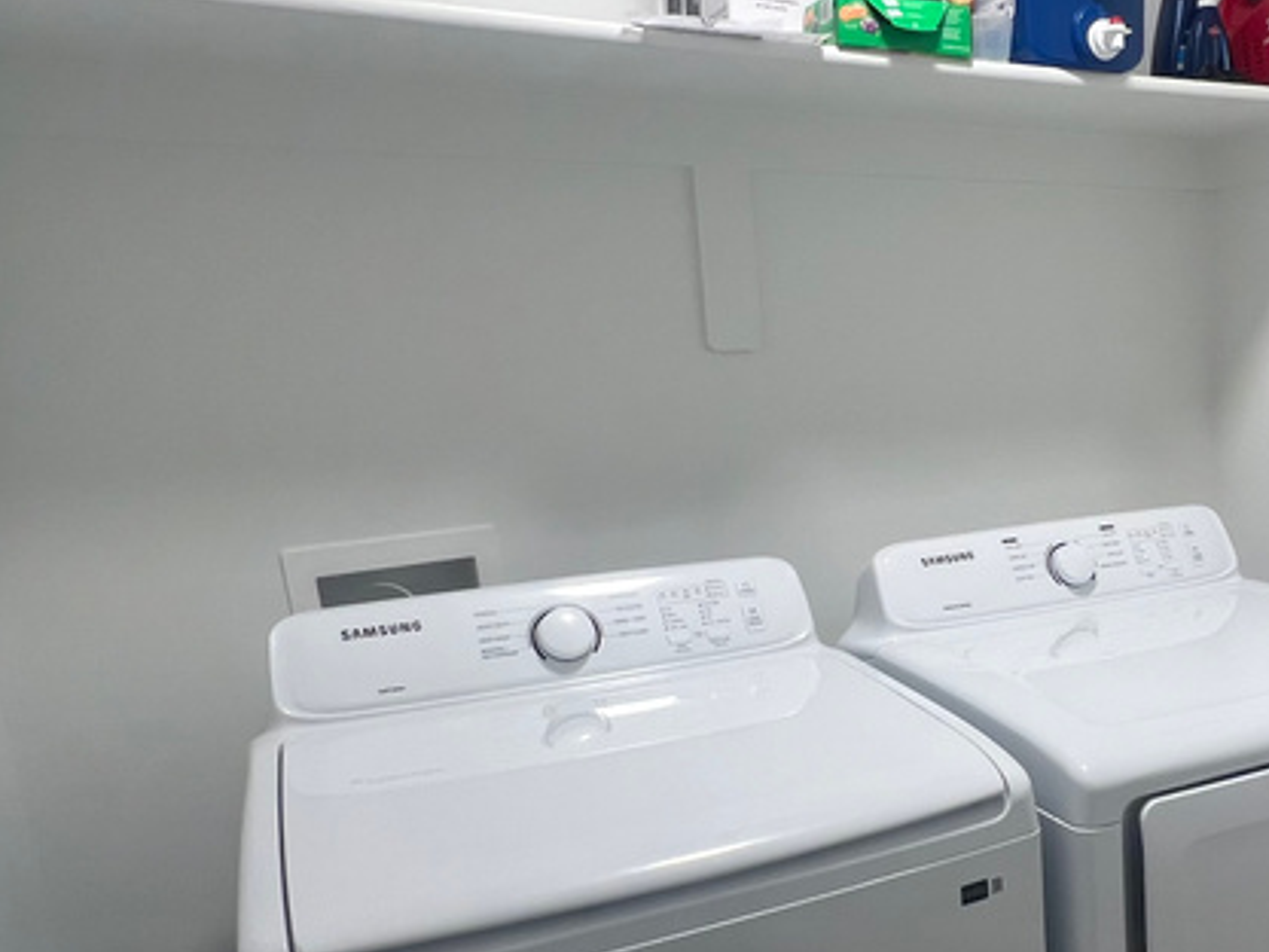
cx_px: 1071
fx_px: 1173
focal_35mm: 32
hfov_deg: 52.0
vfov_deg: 43.6
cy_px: 626
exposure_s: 1/120
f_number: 1.8
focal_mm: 1.57
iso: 64
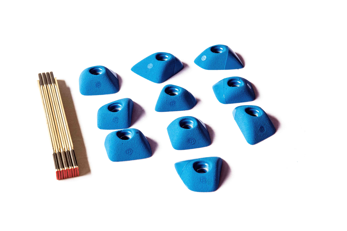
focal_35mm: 70
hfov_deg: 28.8
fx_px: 675
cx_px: 174
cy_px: 116
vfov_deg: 19.5
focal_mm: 70
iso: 1250
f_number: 13
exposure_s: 1/125
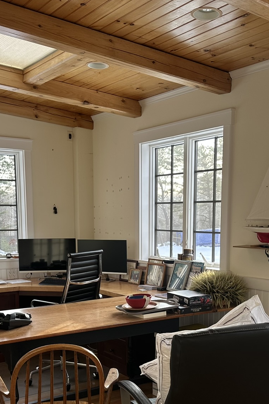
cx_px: 124
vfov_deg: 43.0
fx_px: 504
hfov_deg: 29.8
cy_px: 272
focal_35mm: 45
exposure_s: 1/121
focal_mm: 6.86
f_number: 1.78
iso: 64
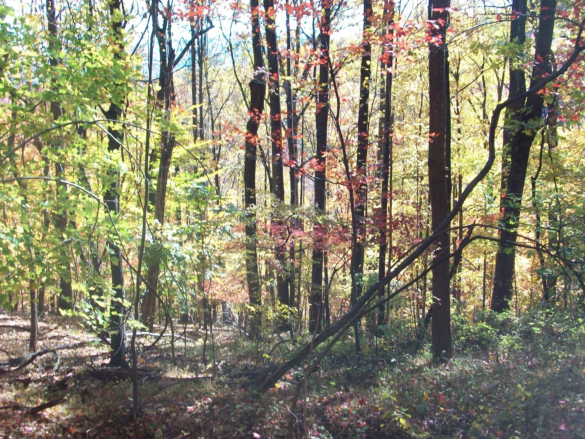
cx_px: 292
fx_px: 710
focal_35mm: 42
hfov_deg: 44.8
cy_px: 220
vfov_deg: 34.4
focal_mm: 7.1
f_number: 3.2
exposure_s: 1/125
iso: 80
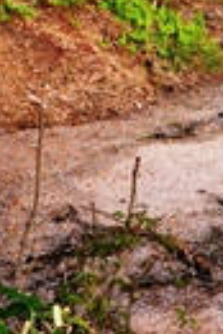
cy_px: -57
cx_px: 334
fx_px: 1029
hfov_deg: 11.8
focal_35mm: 111
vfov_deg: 17.6
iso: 100
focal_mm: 24
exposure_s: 1/160
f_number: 7.1
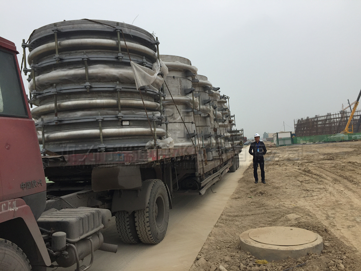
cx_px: 180
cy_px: 136
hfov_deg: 61.7
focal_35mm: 29
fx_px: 302
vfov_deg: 48.2
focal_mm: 4.15
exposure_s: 1/1464
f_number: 2.2
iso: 32
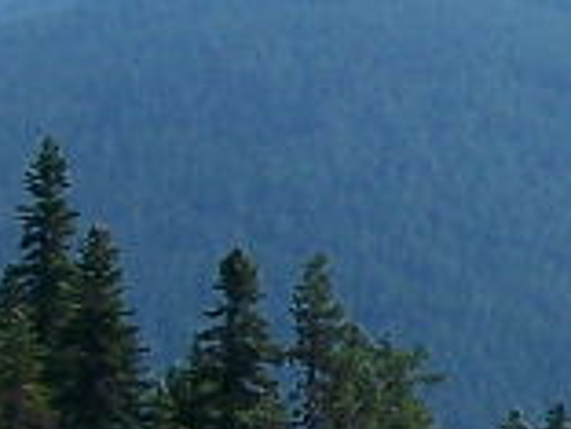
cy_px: 381
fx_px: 4322
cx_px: 1076
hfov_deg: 7.3
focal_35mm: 262
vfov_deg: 5.7
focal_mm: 6.7
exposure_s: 1/1000
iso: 80
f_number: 2.8
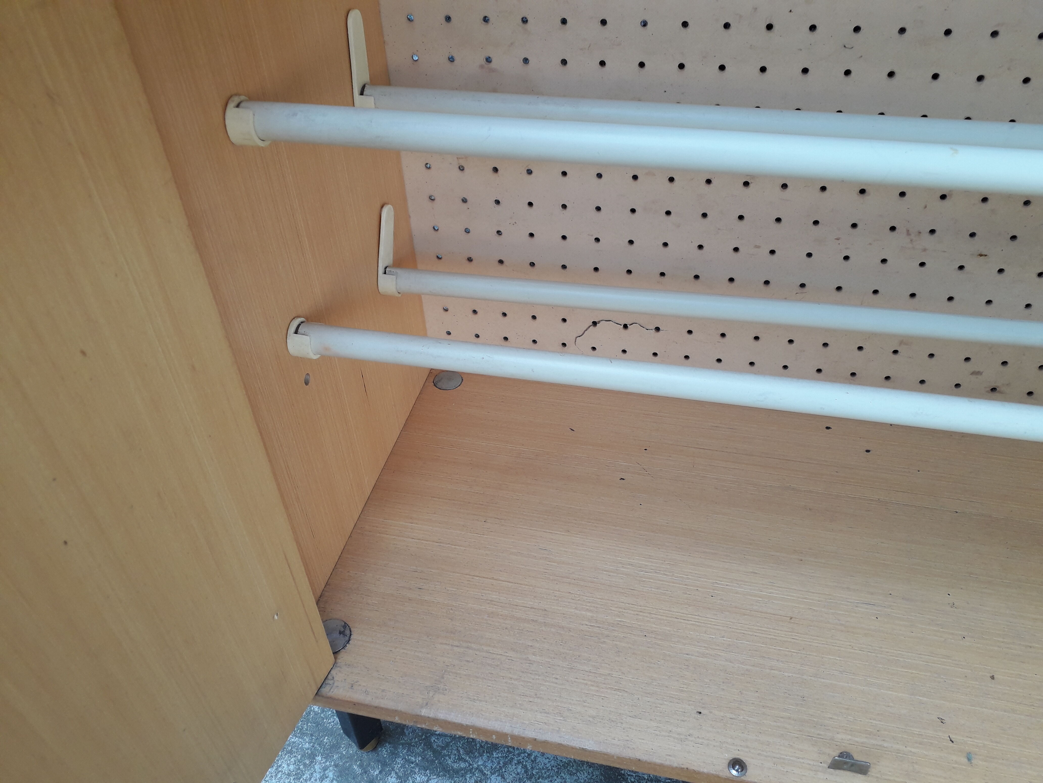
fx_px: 814
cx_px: 522
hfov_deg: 65.3
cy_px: 392
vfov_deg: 51.4
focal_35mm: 27
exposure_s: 1/50
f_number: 1.9
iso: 50
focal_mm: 3.6
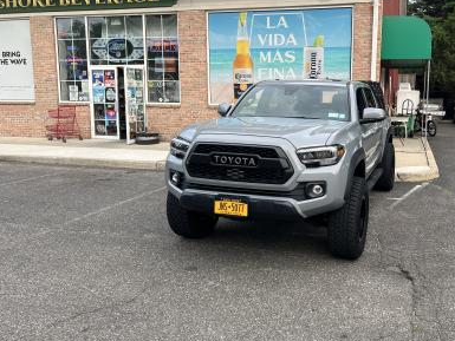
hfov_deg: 53.2
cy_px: 153
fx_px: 447
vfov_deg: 41.8
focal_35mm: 34
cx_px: 290
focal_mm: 5.7
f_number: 1.5
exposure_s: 1/775
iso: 50
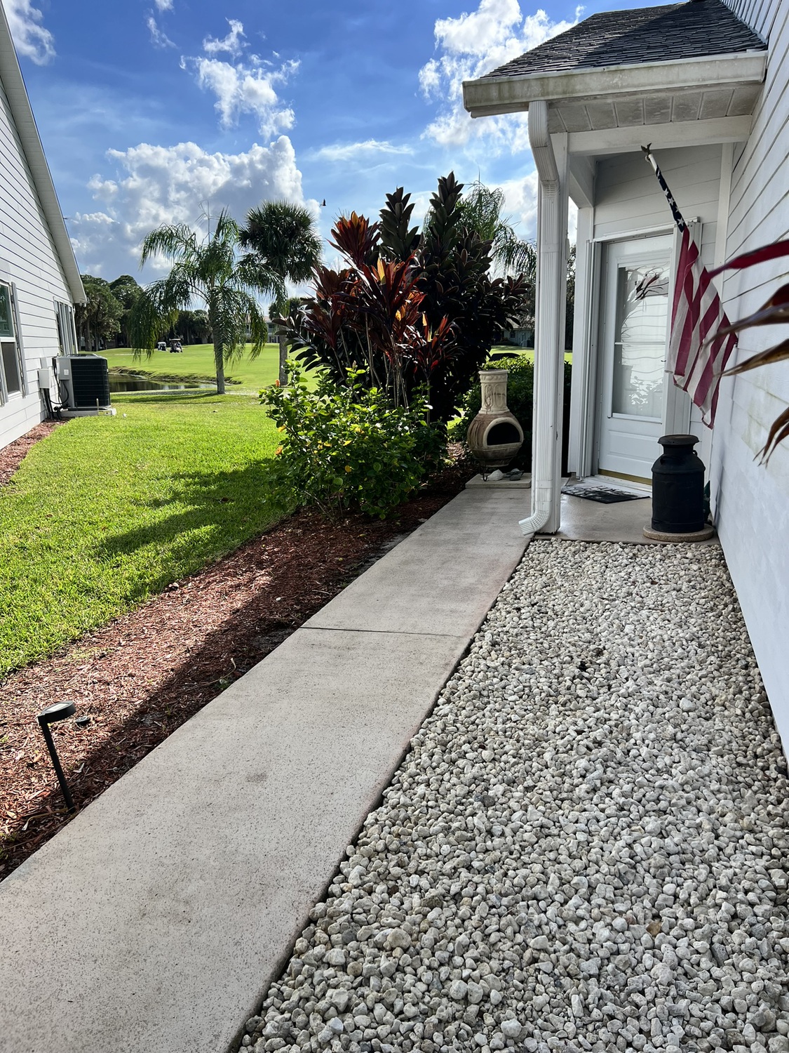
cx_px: 394
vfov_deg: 67.3
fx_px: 790
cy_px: 526
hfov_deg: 53.1
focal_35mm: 26
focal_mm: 5.7
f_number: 1.5
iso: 50
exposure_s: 1/2994
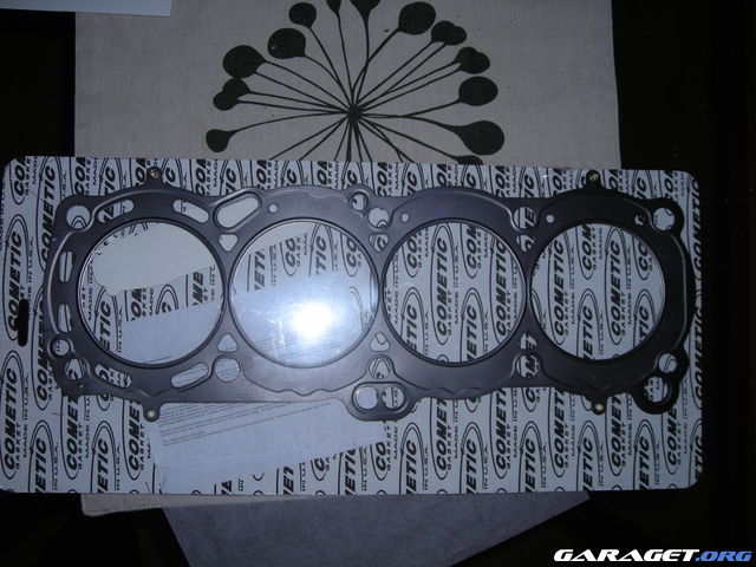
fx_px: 830
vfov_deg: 37.7
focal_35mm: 38
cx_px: 378
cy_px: 284
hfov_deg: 49.0
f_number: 3.2
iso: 50
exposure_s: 1/60
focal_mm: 6.3
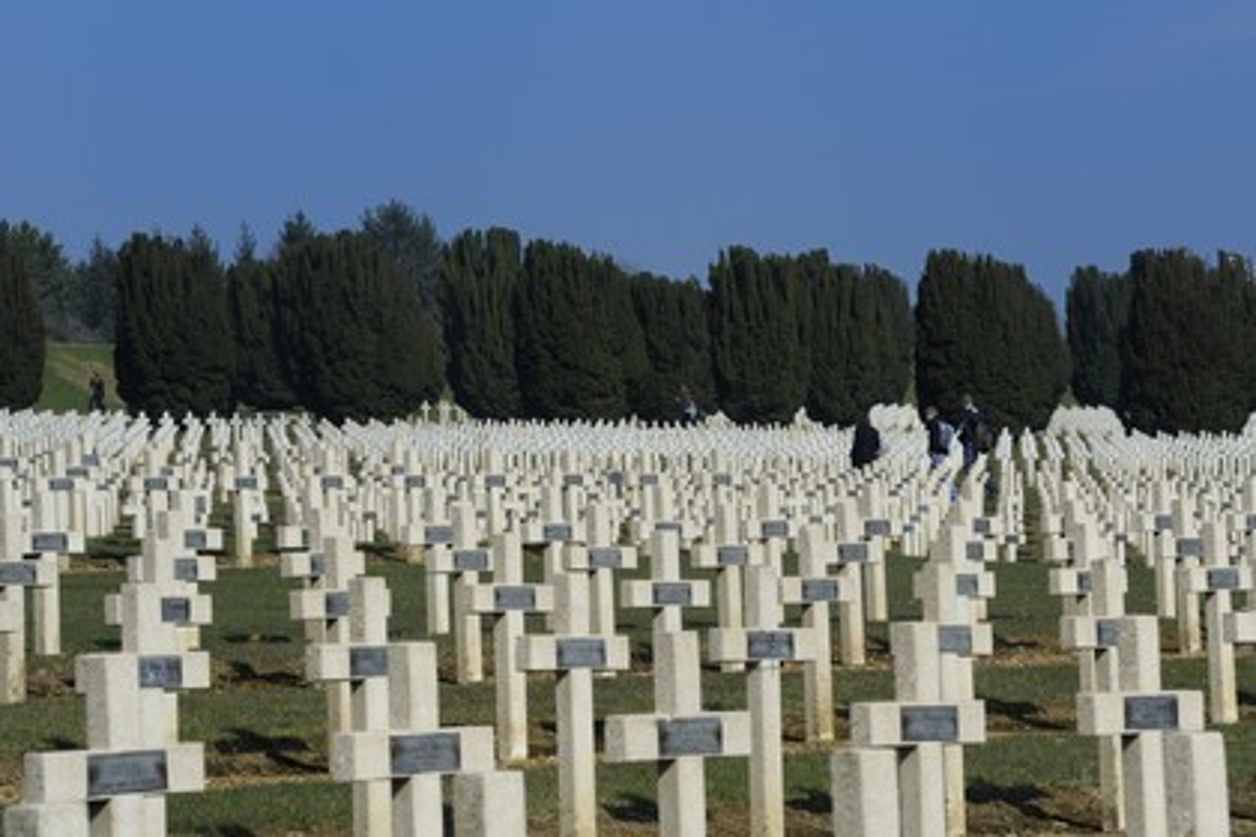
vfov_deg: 6.9
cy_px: 418
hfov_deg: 10.3
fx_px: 6977
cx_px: 628
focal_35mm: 200
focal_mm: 200
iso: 200
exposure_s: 1/200
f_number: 18
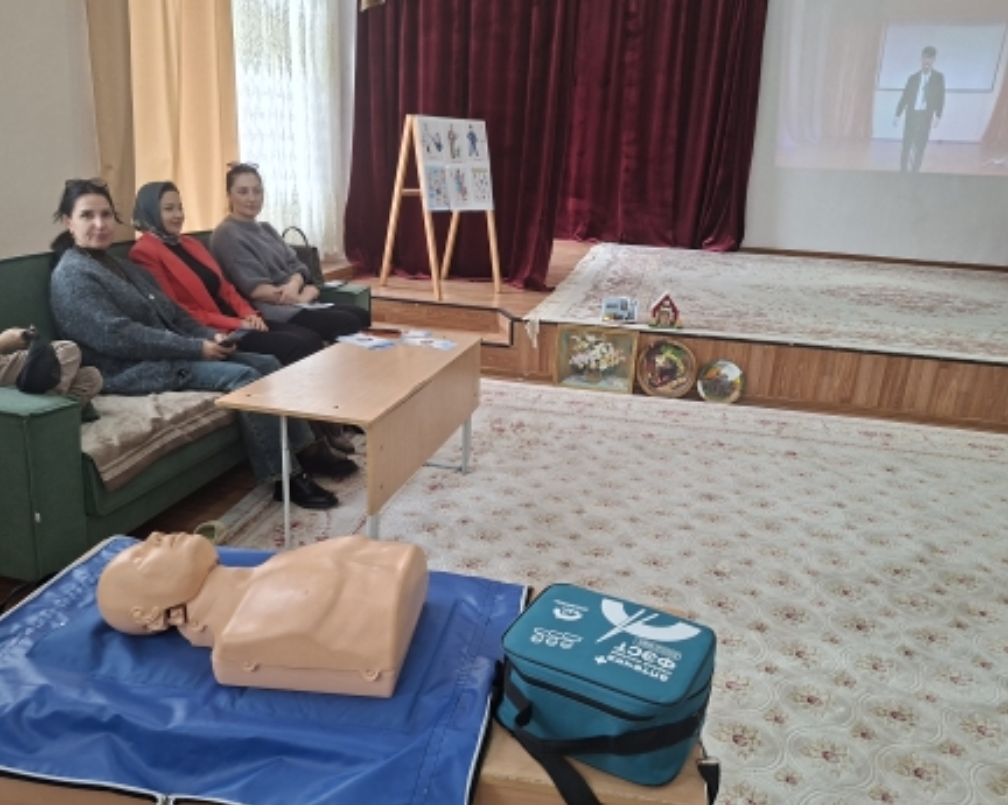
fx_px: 775
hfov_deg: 66.0
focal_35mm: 26
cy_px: 410
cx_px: 488
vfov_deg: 54.9
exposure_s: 1/100
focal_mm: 5.54
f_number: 1.8
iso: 160
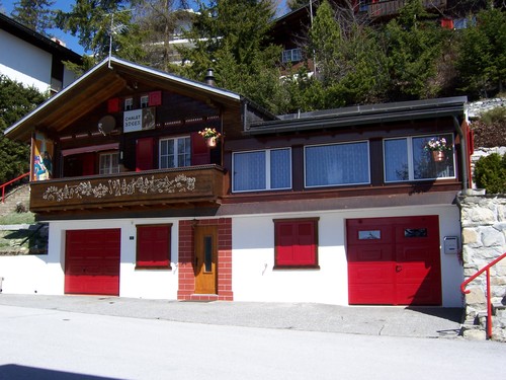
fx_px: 526
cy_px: 190
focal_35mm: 36
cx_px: 253
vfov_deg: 39.7
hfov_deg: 51.4
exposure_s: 1/400
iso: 80
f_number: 4.5
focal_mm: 6.2
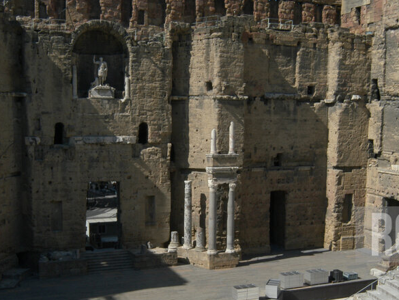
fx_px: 553
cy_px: 193
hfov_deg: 39.6
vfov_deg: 30.1
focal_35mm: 48
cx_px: 204
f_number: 14
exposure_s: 1/200
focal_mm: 18
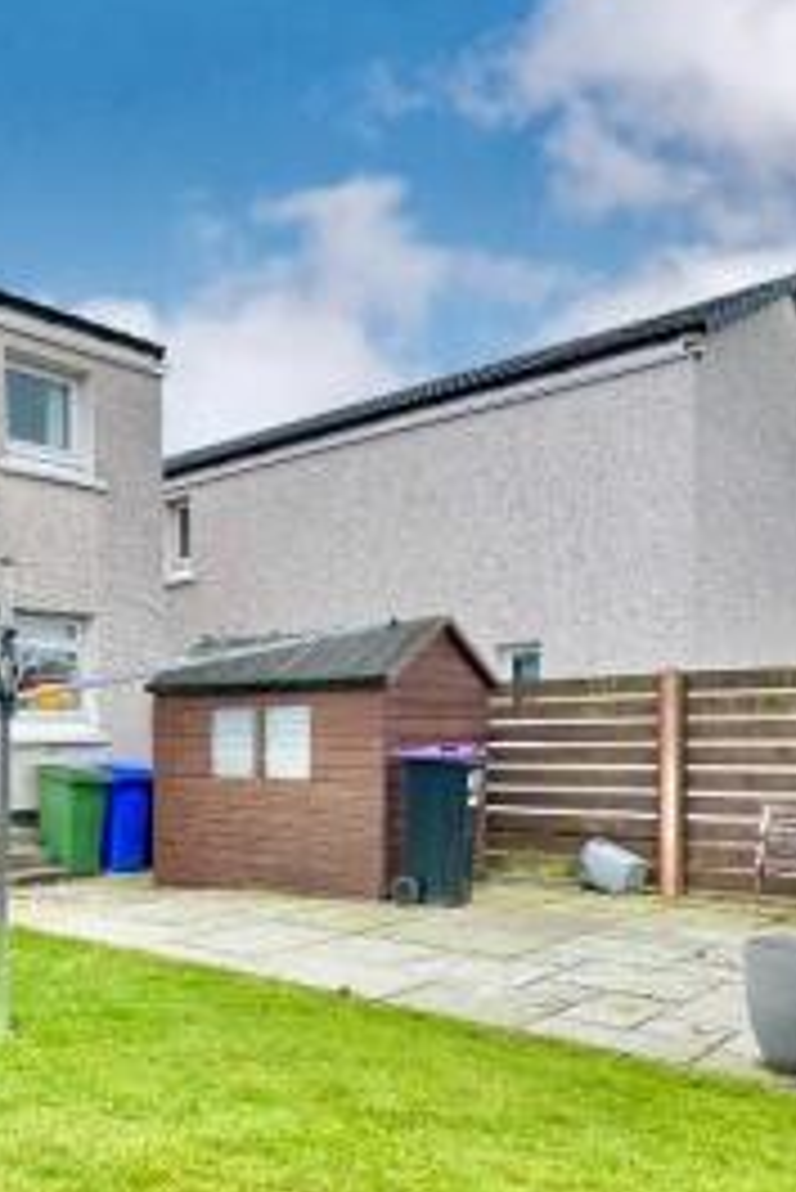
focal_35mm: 32
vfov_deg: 57.6
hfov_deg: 38.0
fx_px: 1060
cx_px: 56
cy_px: 780
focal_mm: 2.22
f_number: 2.2
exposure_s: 1/99
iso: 50
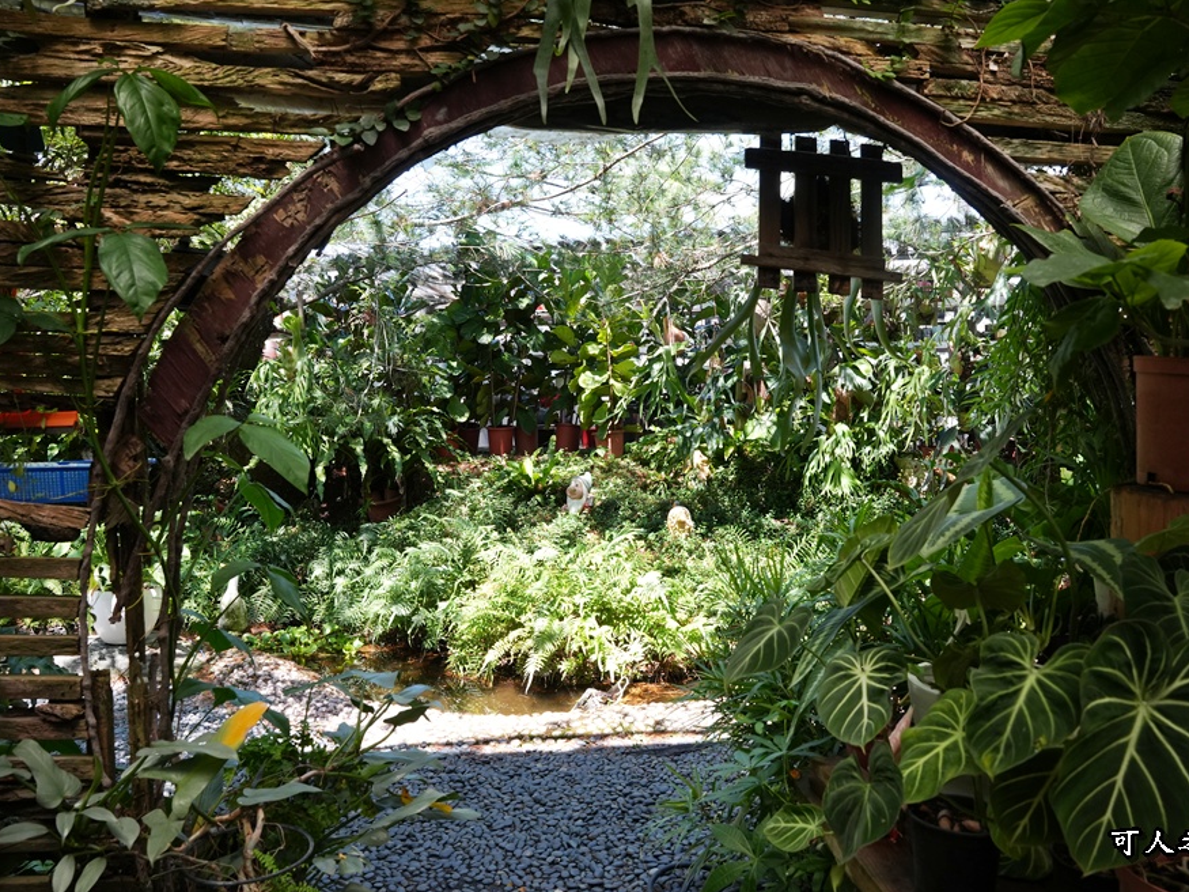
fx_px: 927
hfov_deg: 65.1
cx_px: 662
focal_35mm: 27
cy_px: 459
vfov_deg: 51.3
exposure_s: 1/250
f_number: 8
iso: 1250
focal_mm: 24
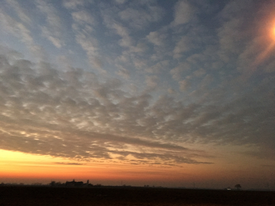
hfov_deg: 61.7
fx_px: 230
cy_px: 103
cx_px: 138
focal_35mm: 29
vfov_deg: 48.2
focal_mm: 4.15
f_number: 2.2
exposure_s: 1/15
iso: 400
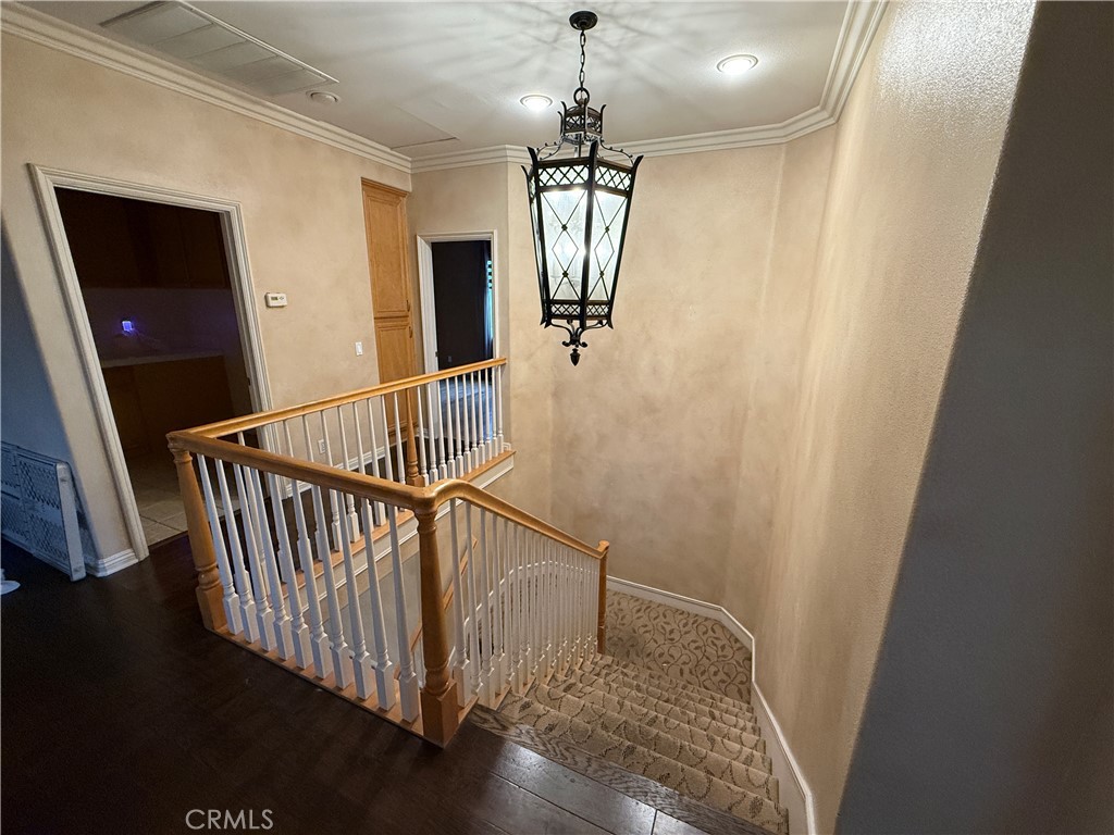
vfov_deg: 85.7
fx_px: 451
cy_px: 418
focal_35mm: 14
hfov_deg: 102.1
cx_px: 557
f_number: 2.2
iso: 400
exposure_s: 1/60
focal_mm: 2.22
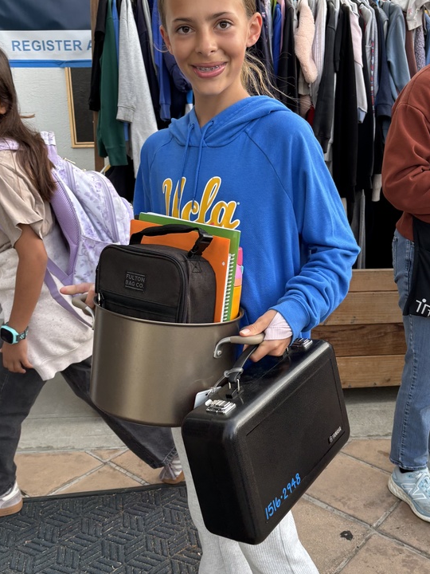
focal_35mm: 37
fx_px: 613
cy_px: 277
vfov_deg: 50.1
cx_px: 225
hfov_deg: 38.7
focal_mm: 5.96
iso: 50
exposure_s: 1/405
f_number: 1.6
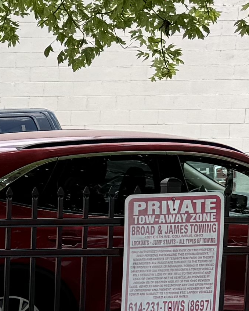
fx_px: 1455
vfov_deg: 11.9
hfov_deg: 7.9
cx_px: -596
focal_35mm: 158
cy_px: 388
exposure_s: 1/1855
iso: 80
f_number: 1.78
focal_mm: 6.76
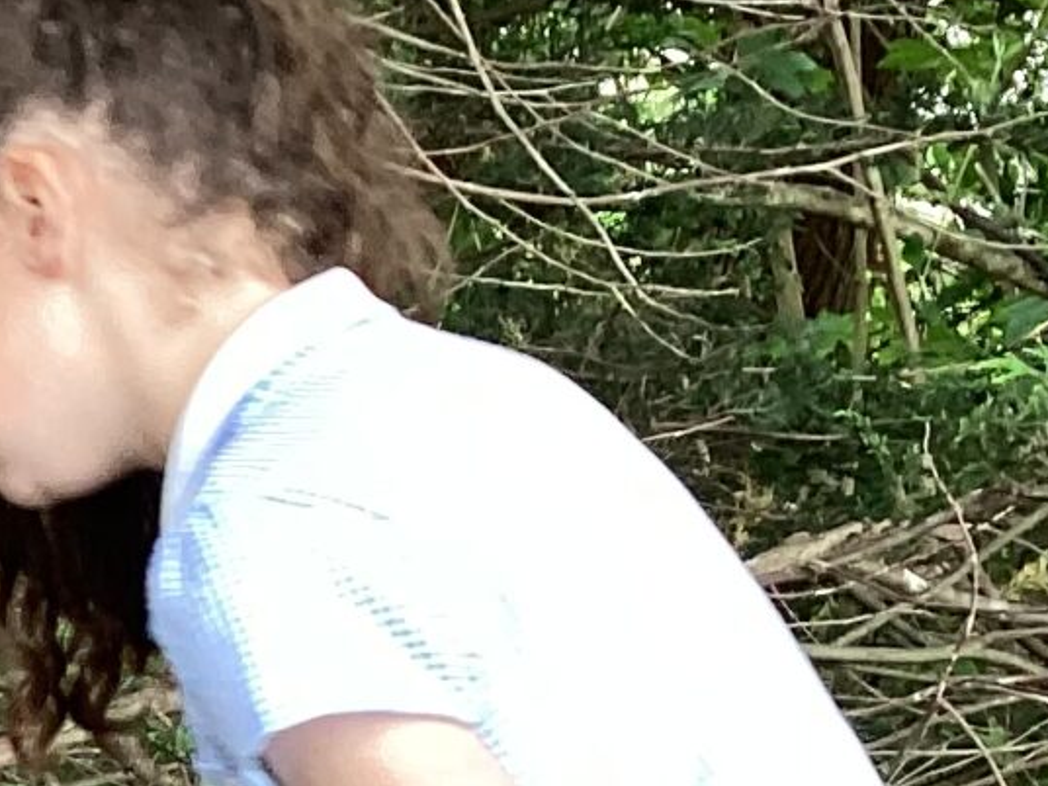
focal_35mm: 148
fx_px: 4481
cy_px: 1228
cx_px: -690
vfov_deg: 9.7
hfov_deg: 12.4
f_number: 2.4
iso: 80
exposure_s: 1/50
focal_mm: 3.3
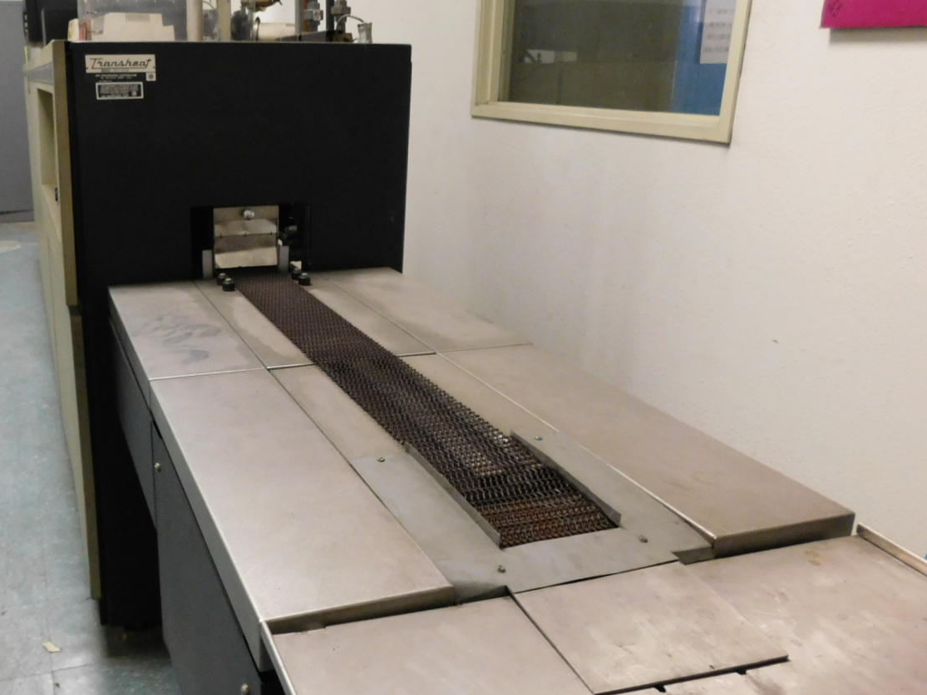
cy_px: 357
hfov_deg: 53.7
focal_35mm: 33
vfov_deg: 42.9
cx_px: 274
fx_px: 884
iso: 360
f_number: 3
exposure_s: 1/30
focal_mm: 4
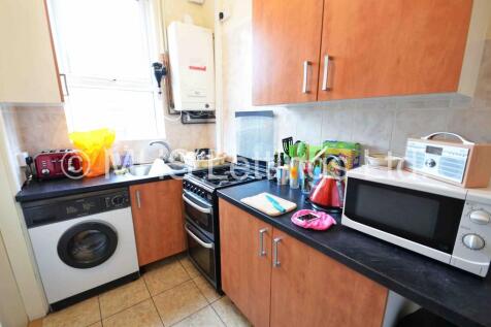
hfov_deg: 100.4
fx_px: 205
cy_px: 164
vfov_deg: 77.3
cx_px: 246
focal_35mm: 15
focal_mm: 10
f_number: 5
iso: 1000
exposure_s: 1/6
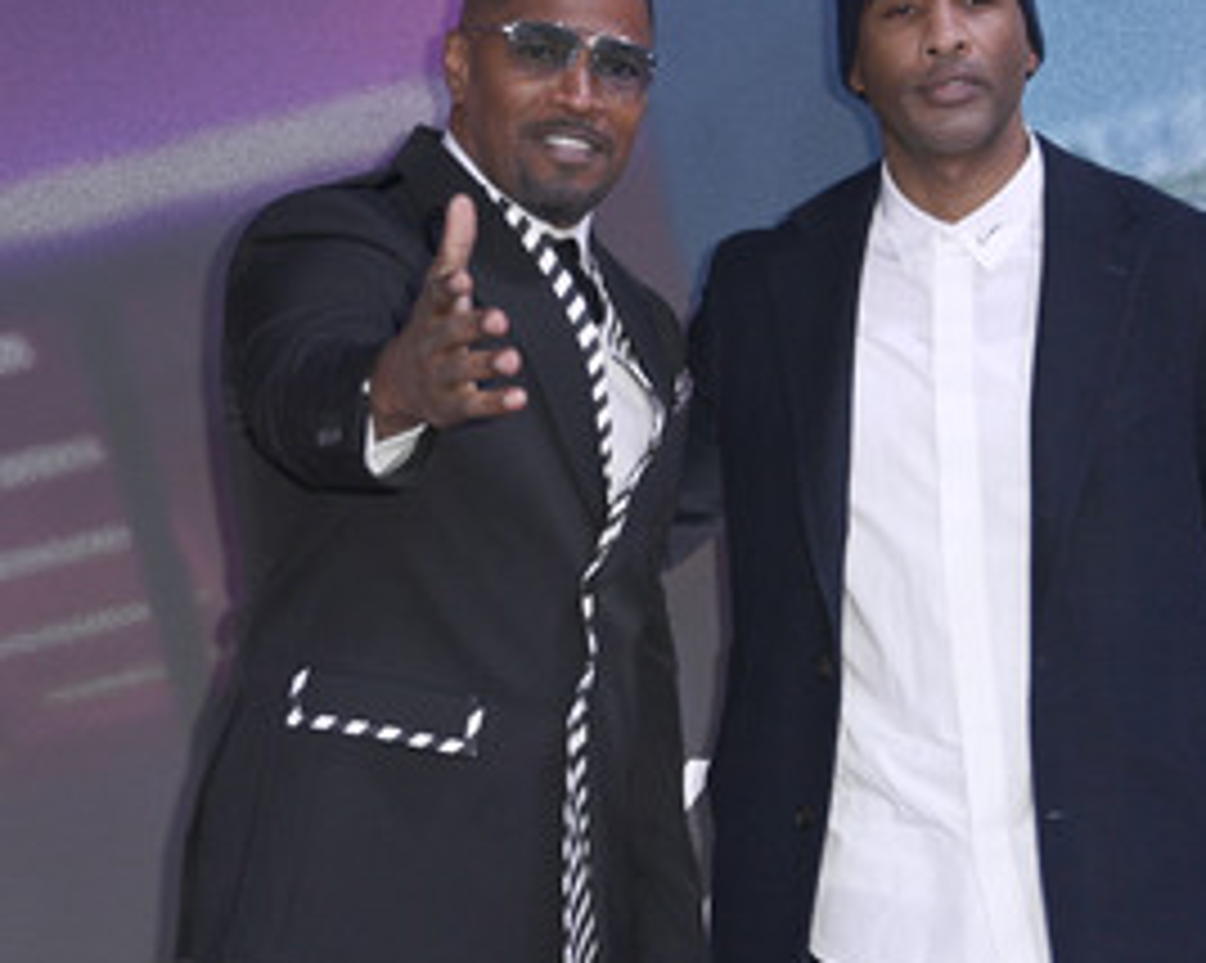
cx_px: 799
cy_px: 472
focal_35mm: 158
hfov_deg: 12.2
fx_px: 5635
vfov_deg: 9.8
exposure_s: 1/250
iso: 1000
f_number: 5.6
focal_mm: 100
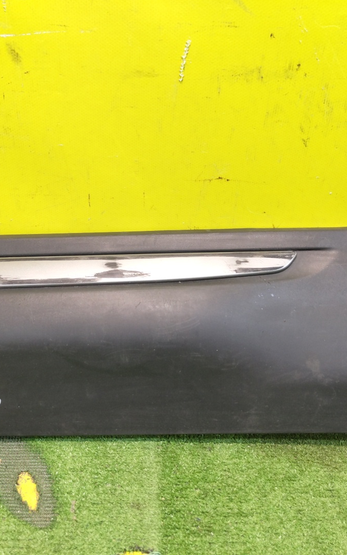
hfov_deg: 37.2
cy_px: 277
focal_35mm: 34
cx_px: 159
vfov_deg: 56.7
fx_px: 515
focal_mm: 5.59
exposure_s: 1/50
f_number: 1.88
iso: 392
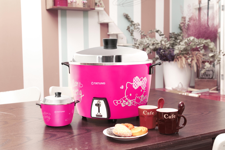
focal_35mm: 52
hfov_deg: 37.8
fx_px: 329
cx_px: 112
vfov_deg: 25.8
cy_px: 75
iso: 100
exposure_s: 1/60
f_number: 5.6
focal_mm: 35
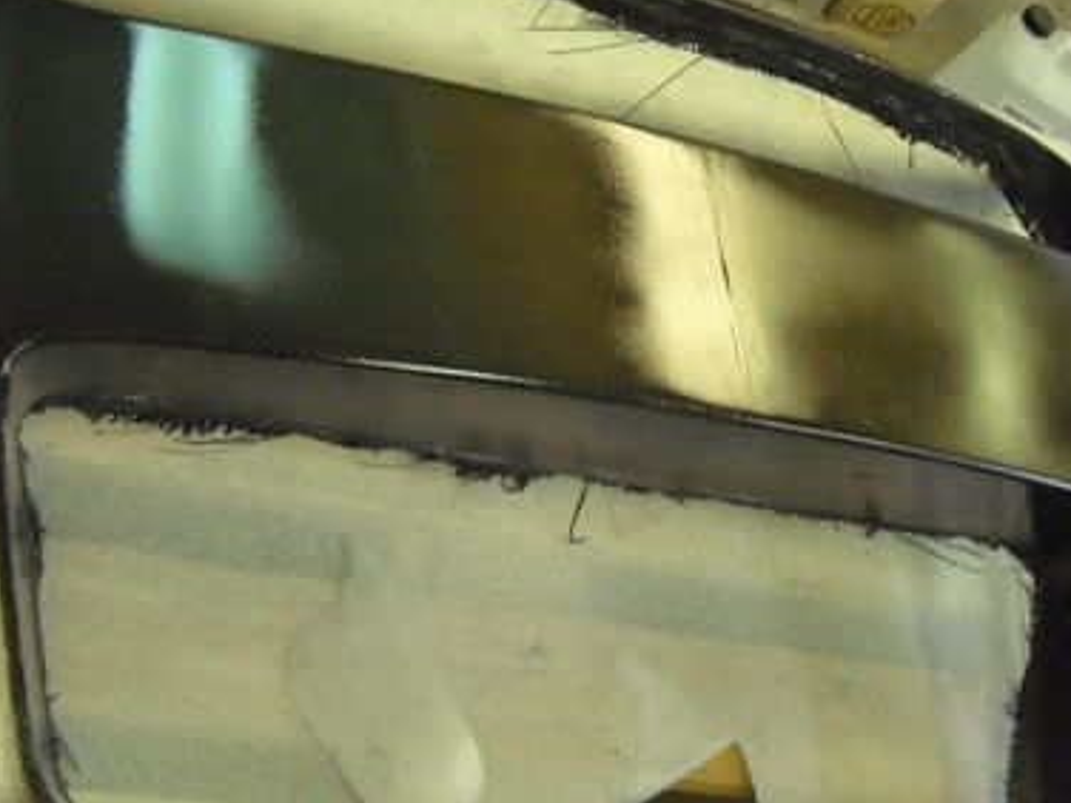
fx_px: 1949
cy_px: 396
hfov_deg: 30.7
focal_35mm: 63
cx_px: 570
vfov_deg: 23.3
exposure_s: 1/50
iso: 400
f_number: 2.7
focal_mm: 6.2
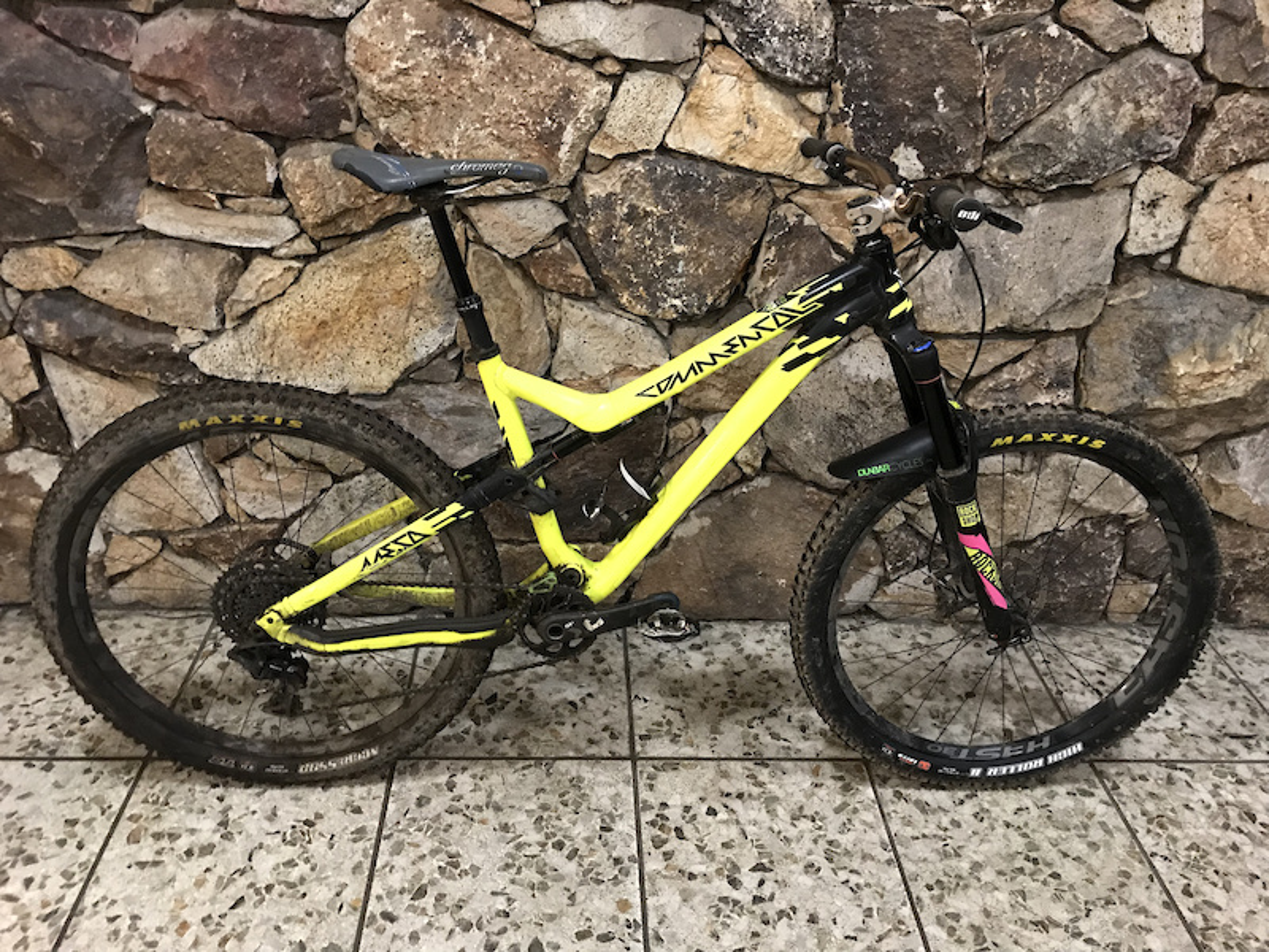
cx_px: 634
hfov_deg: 63.4
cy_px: 476
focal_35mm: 28
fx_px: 1026
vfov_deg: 49.7
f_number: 1.8
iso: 80
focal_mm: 3.99
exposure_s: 1/5
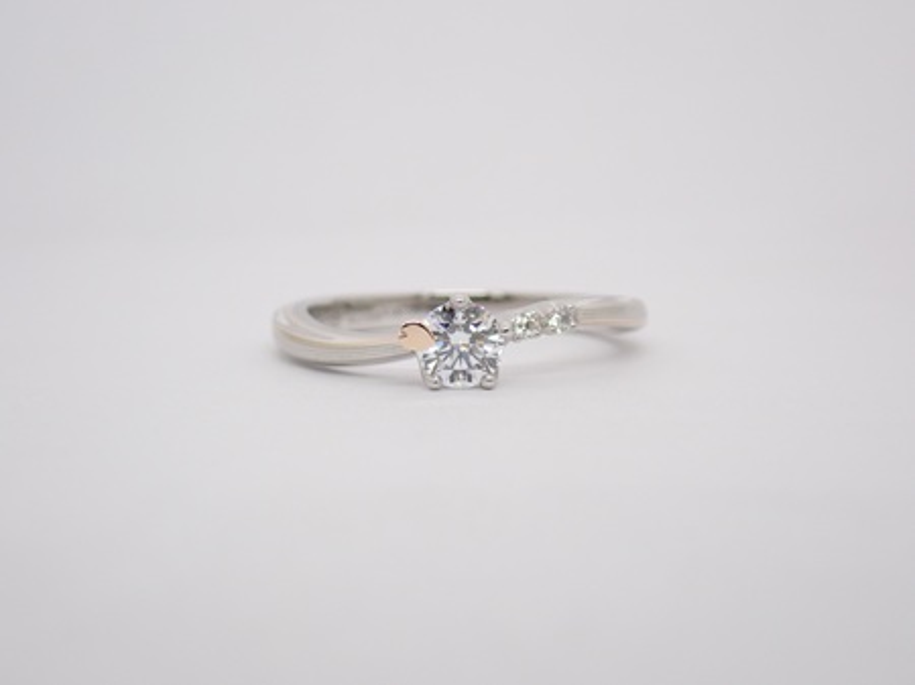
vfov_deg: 18.0
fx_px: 2166
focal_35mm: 82
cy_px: 342
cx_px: 458
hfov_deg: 23.8
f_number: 4.3
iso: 200
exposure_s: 1/125
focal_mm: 14.62
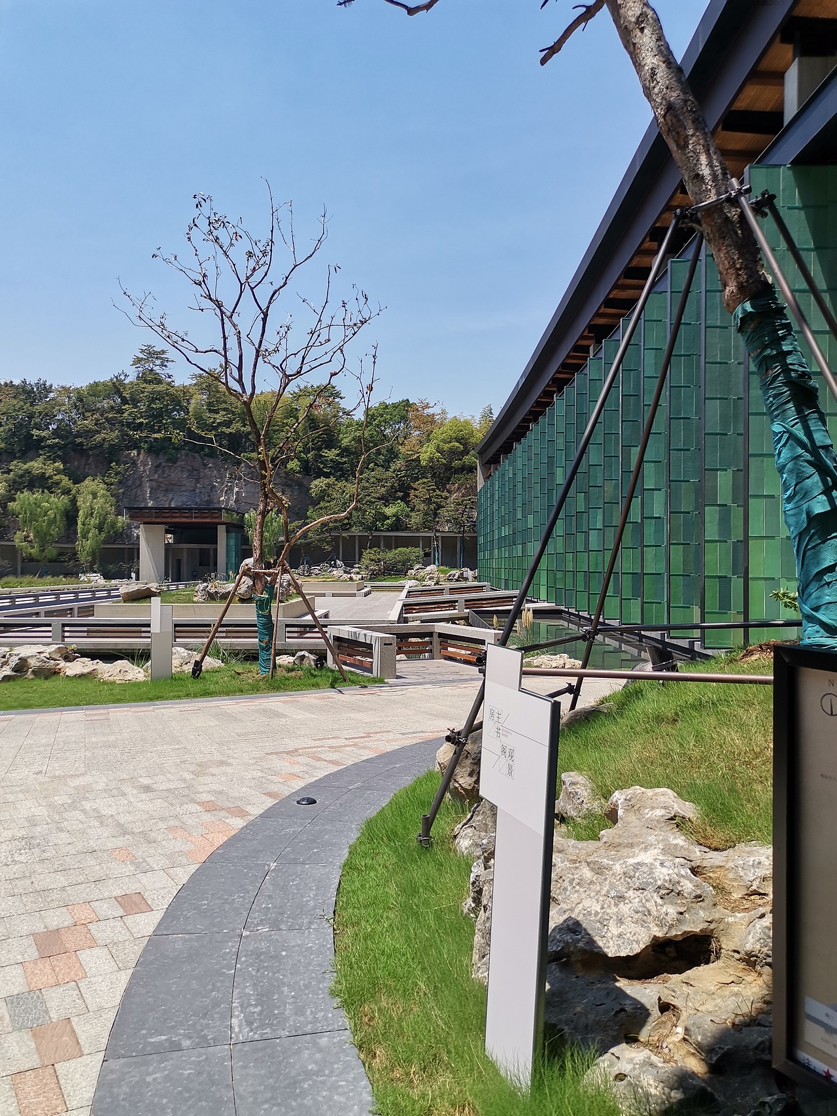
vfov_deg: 67.3
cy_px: 558
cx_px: 418
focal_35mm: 26
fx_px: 838
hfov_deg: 53.1
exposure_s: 1/1901
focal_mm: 4.75
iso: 50
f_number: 1.8
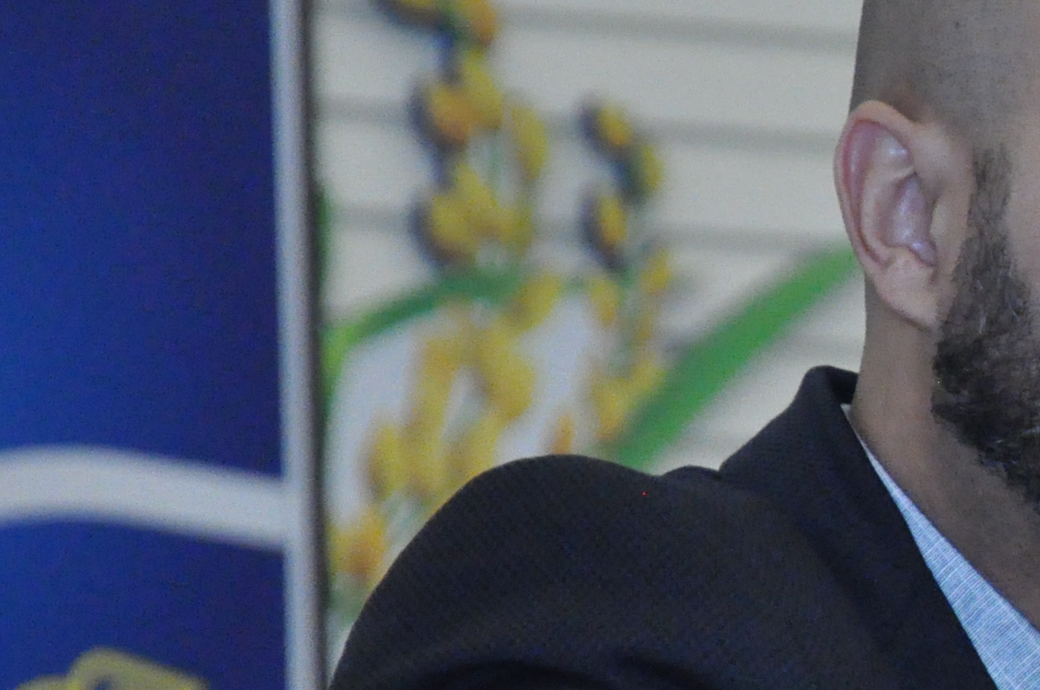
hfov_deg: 4.2
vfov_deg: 2.8
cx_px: 1258
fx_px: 14123
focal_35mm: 490
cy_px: 426
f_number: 5.6
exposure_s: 1/160
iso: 3200
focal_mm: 105
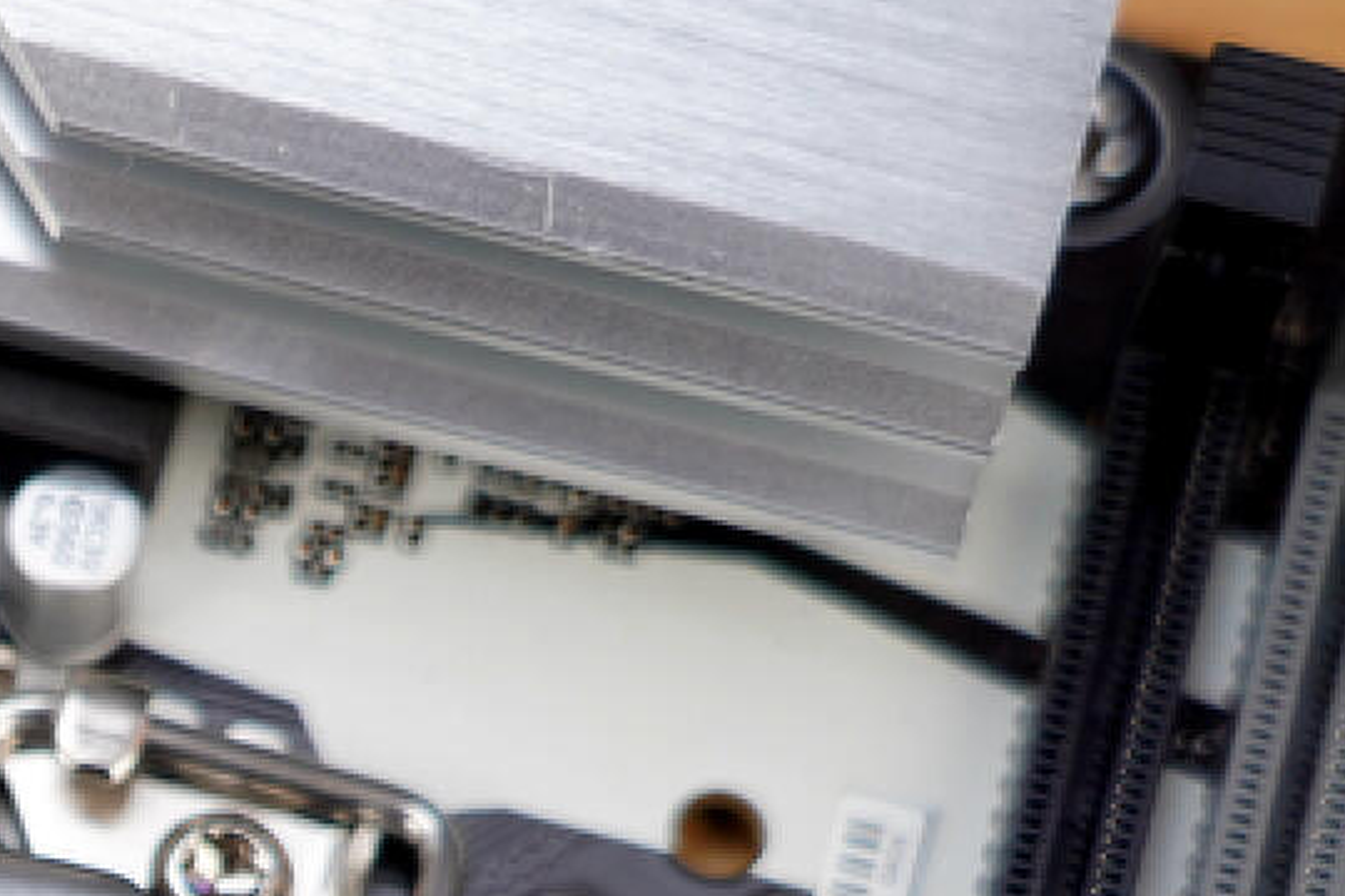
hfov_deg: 10.3
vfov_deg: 7.0
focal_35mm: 195
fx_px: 7285
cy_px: 1232
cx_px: -443
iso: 400
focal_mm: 65
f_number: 4
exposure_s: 1/100
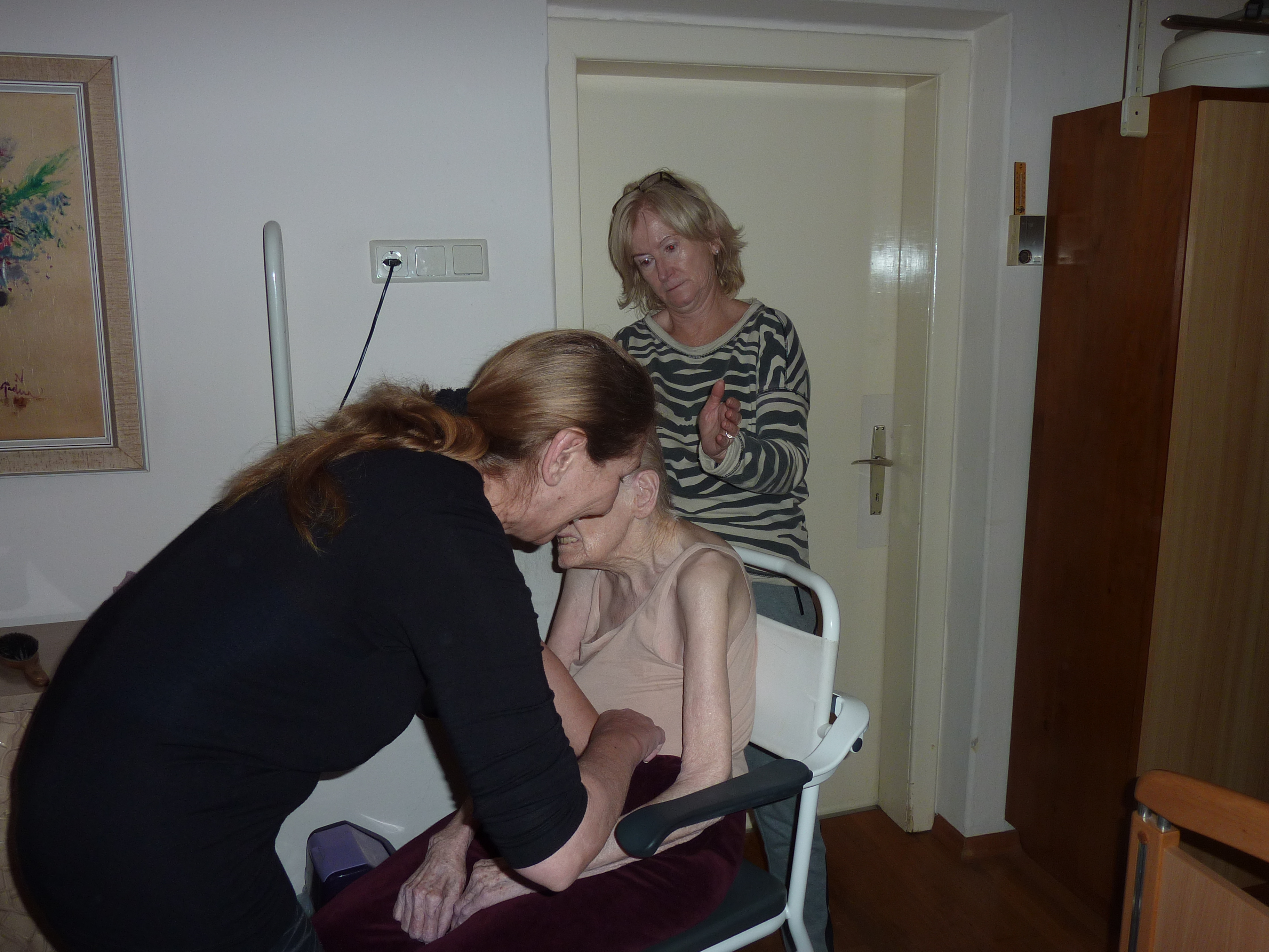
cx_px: 634
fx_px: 990
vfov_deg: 51.4
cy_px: 476
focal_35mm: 27
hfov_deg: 65.3
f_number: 3.3
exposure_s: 1/60
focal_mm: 4.4
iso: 100
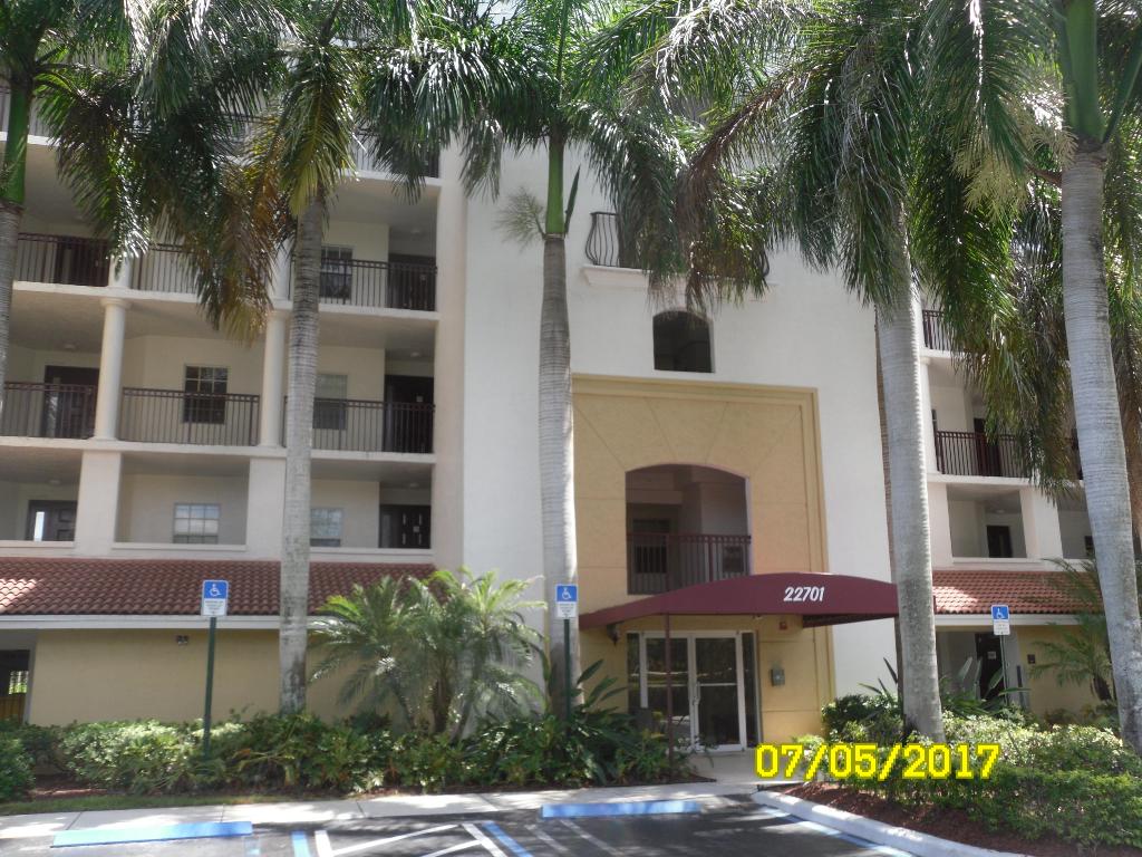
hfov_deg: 42.1
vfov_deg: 32.2
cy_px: 428
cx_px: 571
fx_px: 1485
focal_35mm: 45
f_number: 3.5
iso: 80
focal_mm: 6.3
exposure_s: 1/197
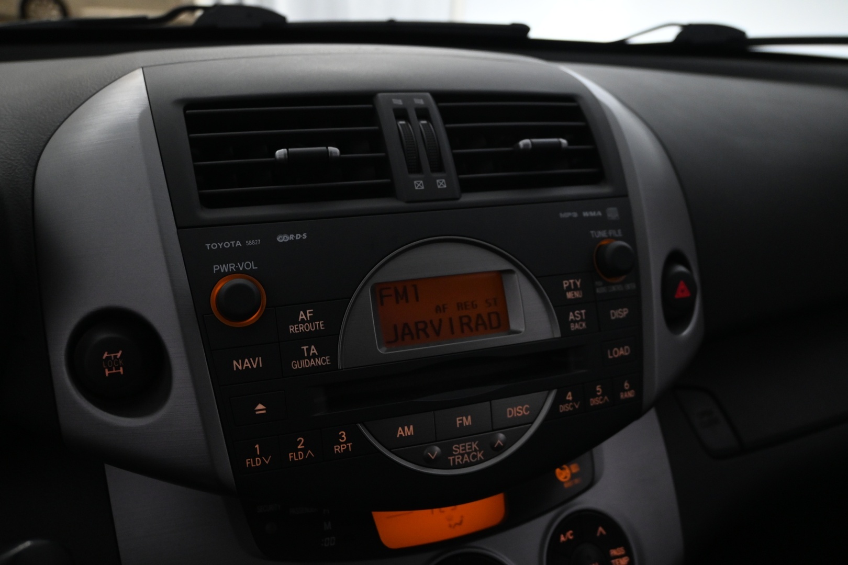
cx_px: 424
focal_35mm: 29
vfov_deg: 44.6
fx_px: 689
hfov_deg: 63.2
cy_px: 282
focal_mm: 19.5
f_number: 3.8
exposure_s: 1/40
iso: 1600
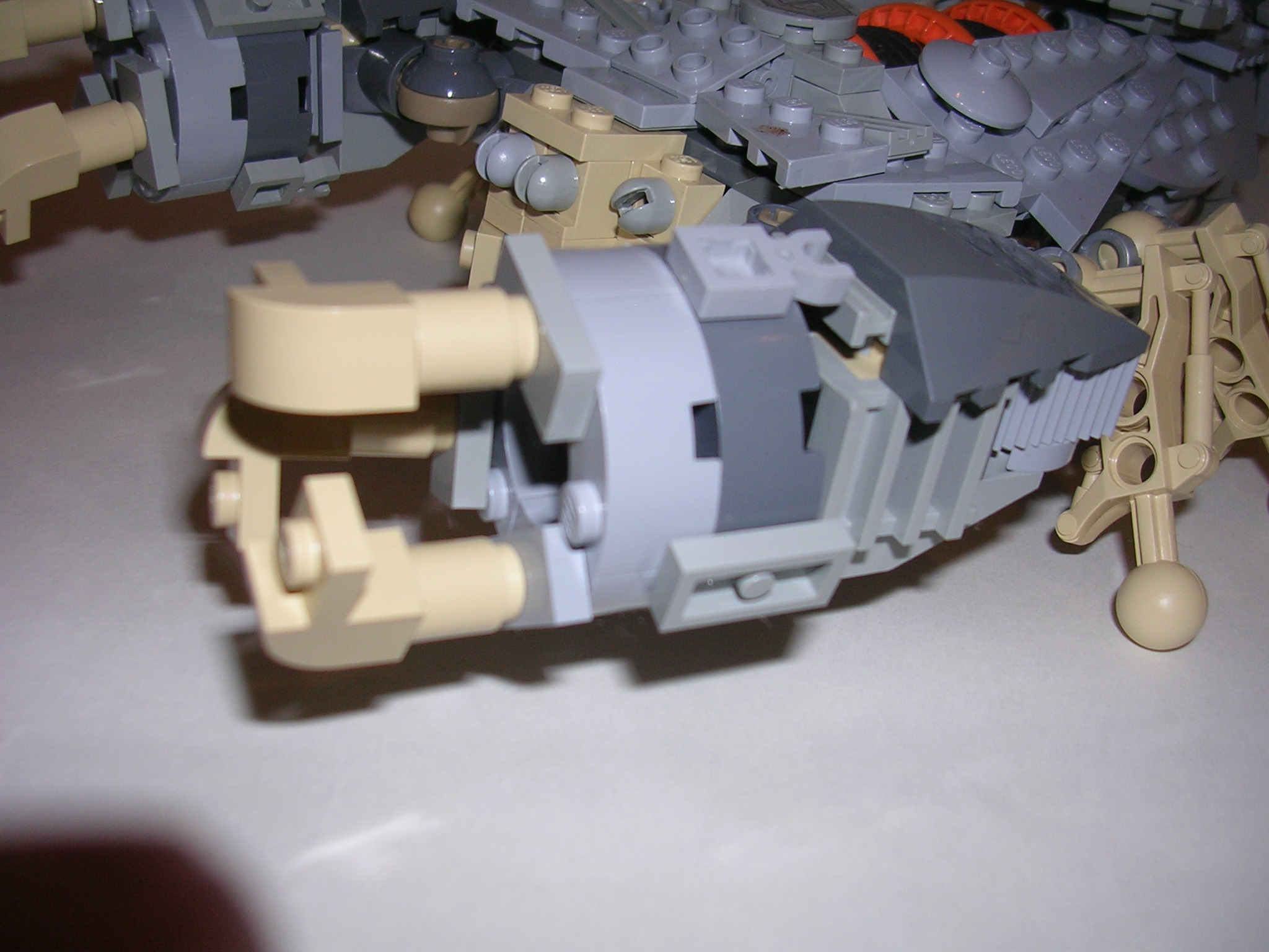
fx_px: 1393
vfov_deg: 37.7
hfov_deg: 49.0
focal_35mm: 38
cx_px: 634
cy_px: 476
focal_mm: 5.8
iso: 50
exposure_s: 1/60.1
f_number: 2.8
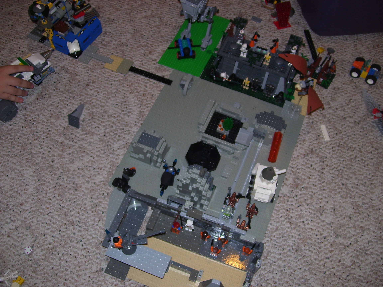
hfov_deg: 51.4
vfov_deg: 39.7
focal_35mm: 36
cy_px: 144
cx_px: 192
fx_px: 398
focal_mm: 6
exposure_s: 1/60
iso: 80
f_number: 2.7
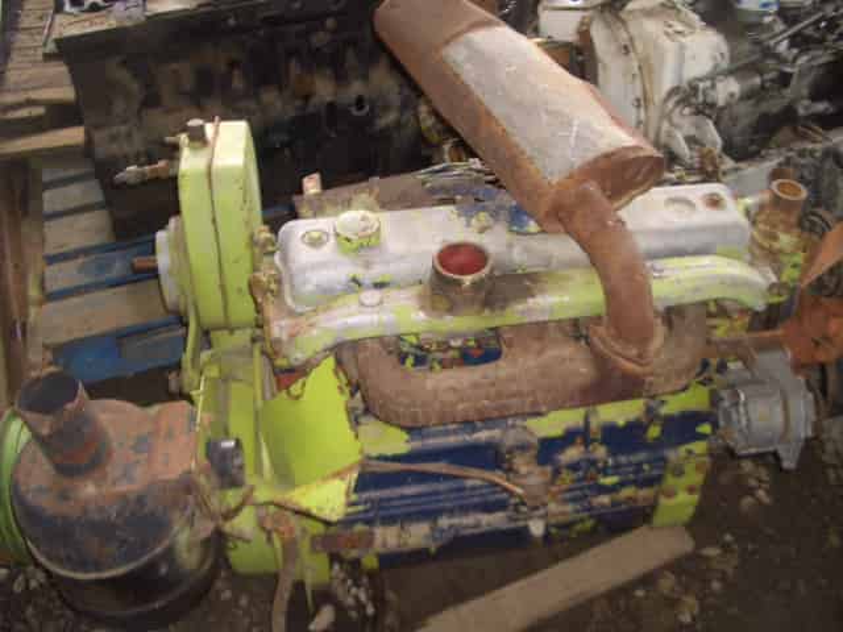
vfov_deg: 40.7
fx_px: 852
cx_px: 422
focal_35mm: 35
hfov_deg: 52.6
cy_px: 316
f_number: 2.6
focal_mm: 5.8
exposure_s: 1/60
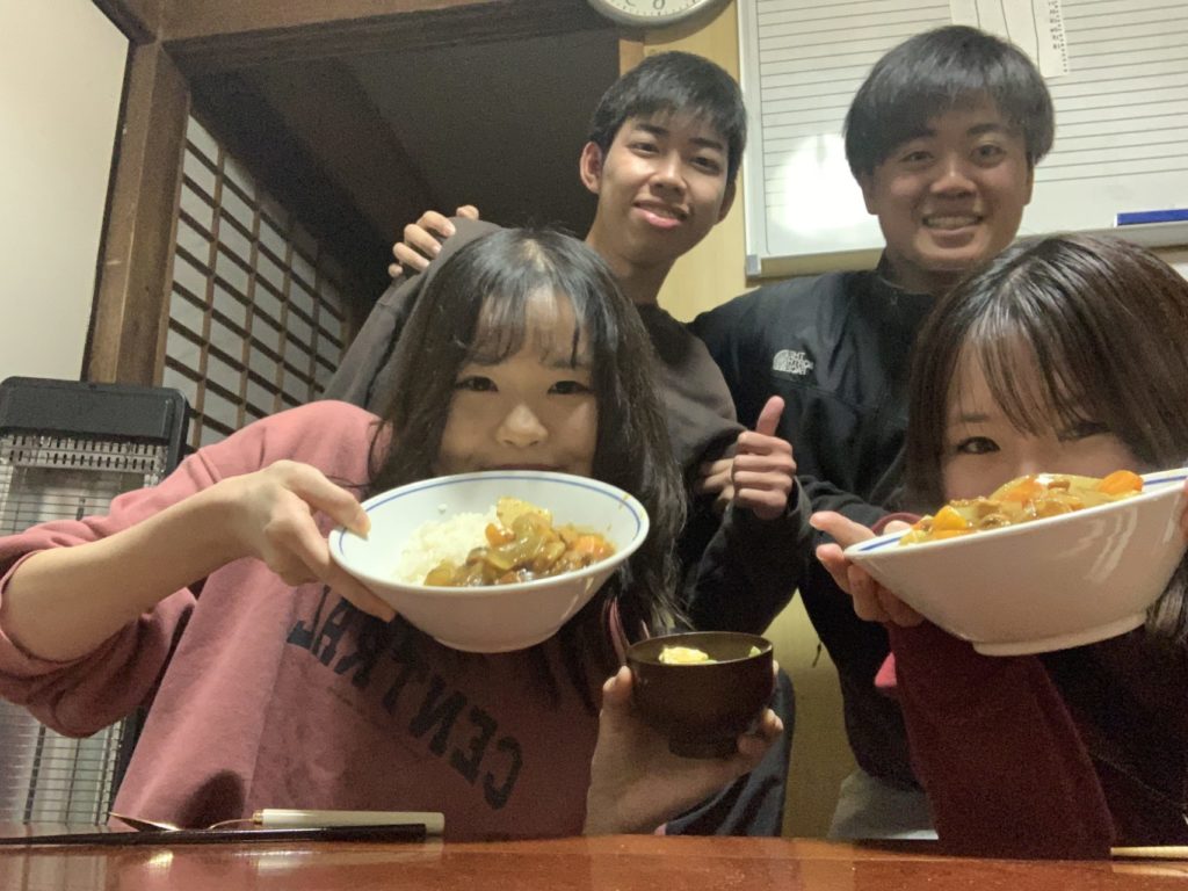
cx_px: 594
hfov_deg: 56.8
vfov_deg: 44.2
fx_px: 1098
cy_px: 446
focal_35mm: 32
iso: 500
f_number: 2.2
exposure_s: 1/30
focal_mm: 2.87
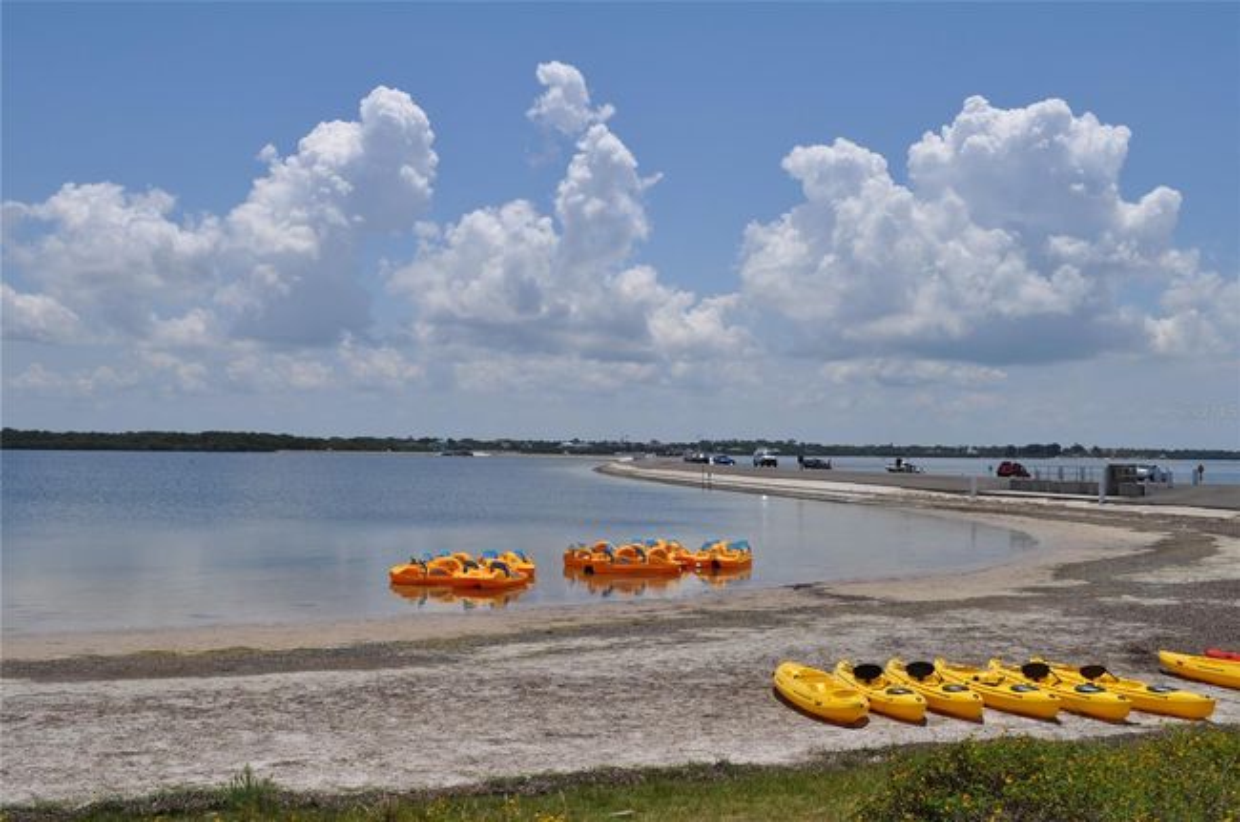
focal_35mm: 39
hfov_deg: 49.6
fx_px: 1341
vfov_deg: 34.1
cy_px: 411
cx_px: 620
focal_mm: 26
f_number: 11
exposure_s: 1/500
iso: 200
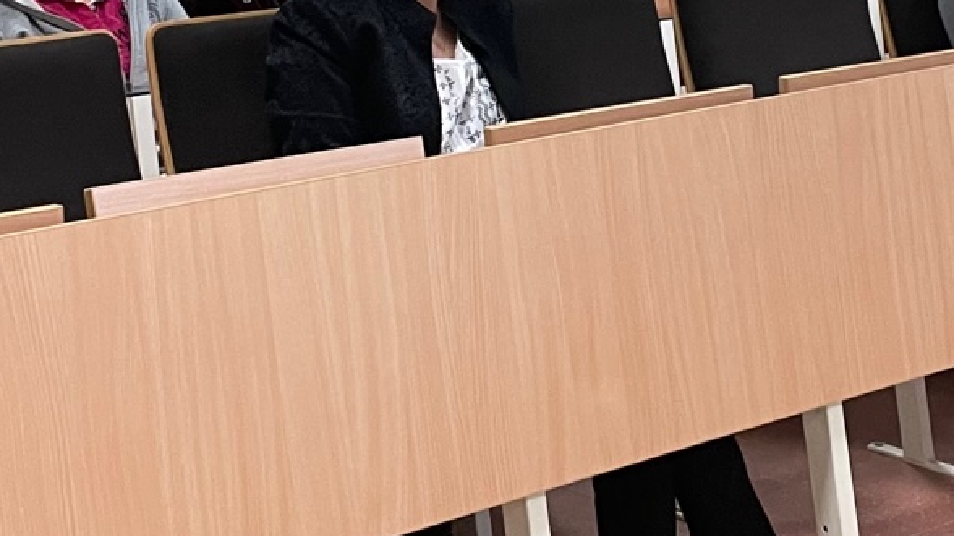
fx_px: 2453
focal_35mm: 97
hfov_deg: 21.9
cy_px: -5
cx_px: 666
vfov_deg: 12.3
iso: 125
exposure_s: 1/50
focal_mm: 4.2
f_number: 1.6
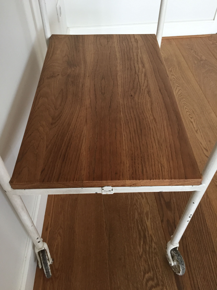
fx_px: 242
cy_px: 145
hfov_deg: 48.2
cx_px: 108
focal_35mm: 29
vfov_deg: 61.7
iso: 80
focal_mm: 4.15
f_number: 2.2
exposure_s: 1/33
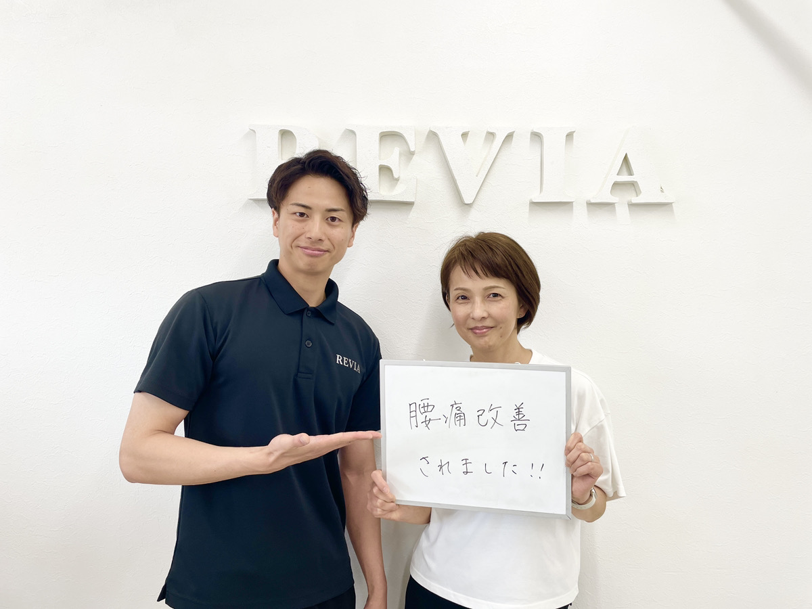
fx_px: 610
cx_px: 406
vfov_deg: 53.1
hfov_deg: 67.3
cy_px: 304
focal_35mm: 26
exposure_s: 1/109
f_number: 1.6
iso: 32
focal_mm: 4.2
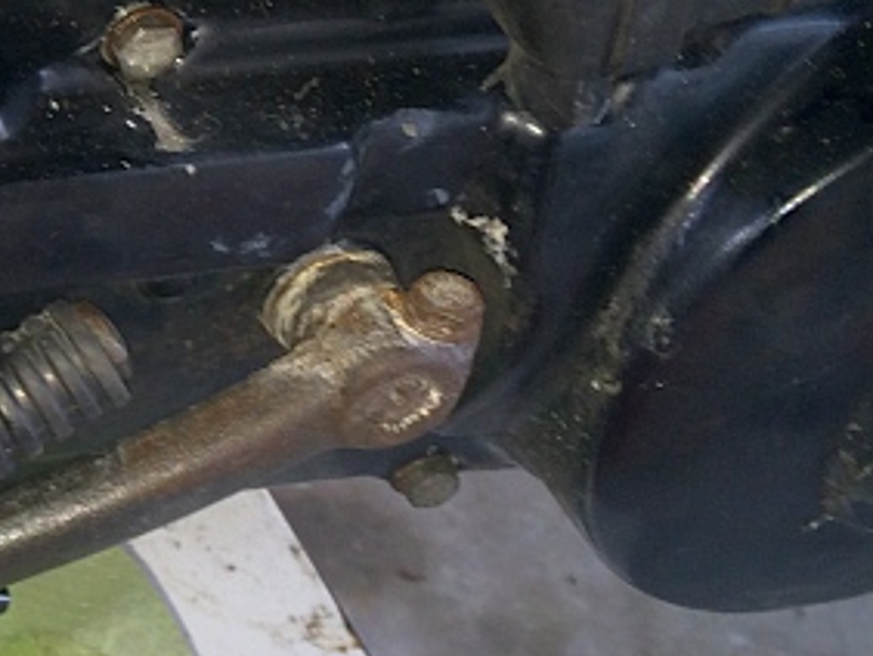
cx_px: -359
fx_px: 2145
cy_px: 59
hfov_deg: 20.4
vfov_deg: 17.1
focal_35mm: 85
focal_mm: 4.12
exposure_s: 1/30
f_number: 2.2
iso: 64
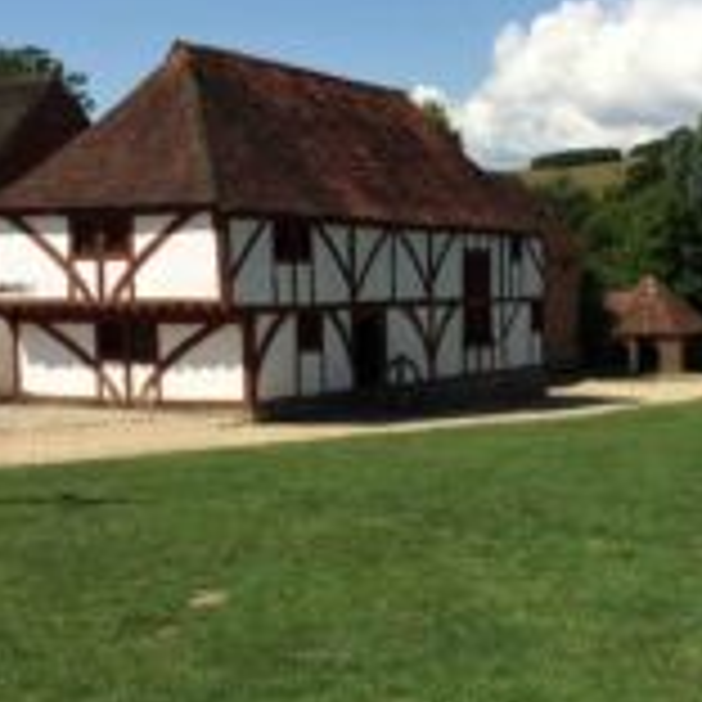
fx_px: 1354
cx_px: 556
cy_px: 405
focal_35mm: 59
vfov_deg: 29.0
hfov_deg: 28.5
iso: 40
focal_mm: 4.12
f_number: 2.2
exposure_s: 1/3425
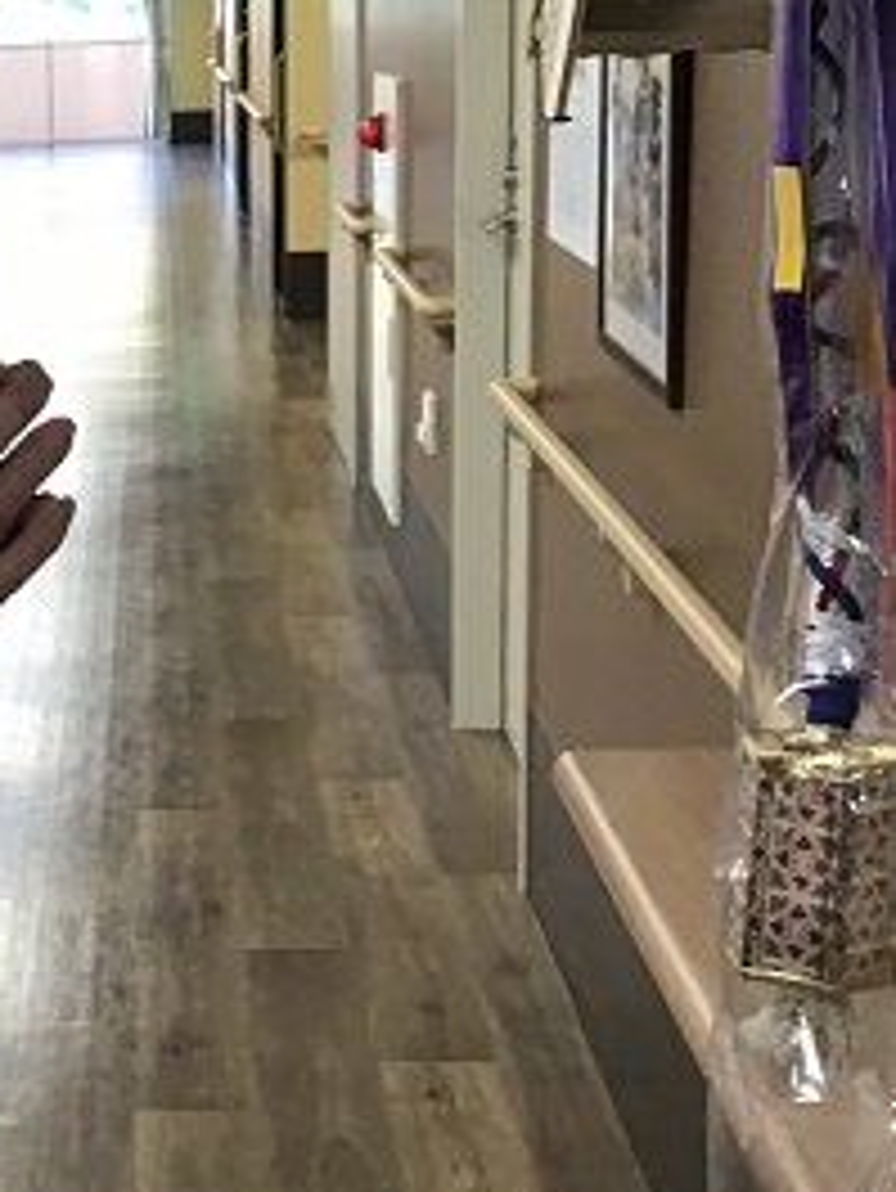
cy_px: 598
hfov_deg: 17.8
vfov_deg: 25.0
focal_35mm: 78
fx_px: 2690
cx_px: -225
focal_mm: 3.3
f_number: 2.4
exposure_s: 1/30
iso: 80
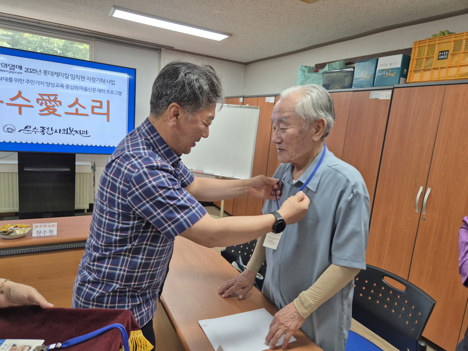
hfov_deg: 73.9
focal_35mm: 23
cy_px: 176
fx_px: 311
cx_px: 234
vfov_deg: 58.9
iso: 100
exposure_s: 1/120
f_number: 1.8
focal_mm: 5.4
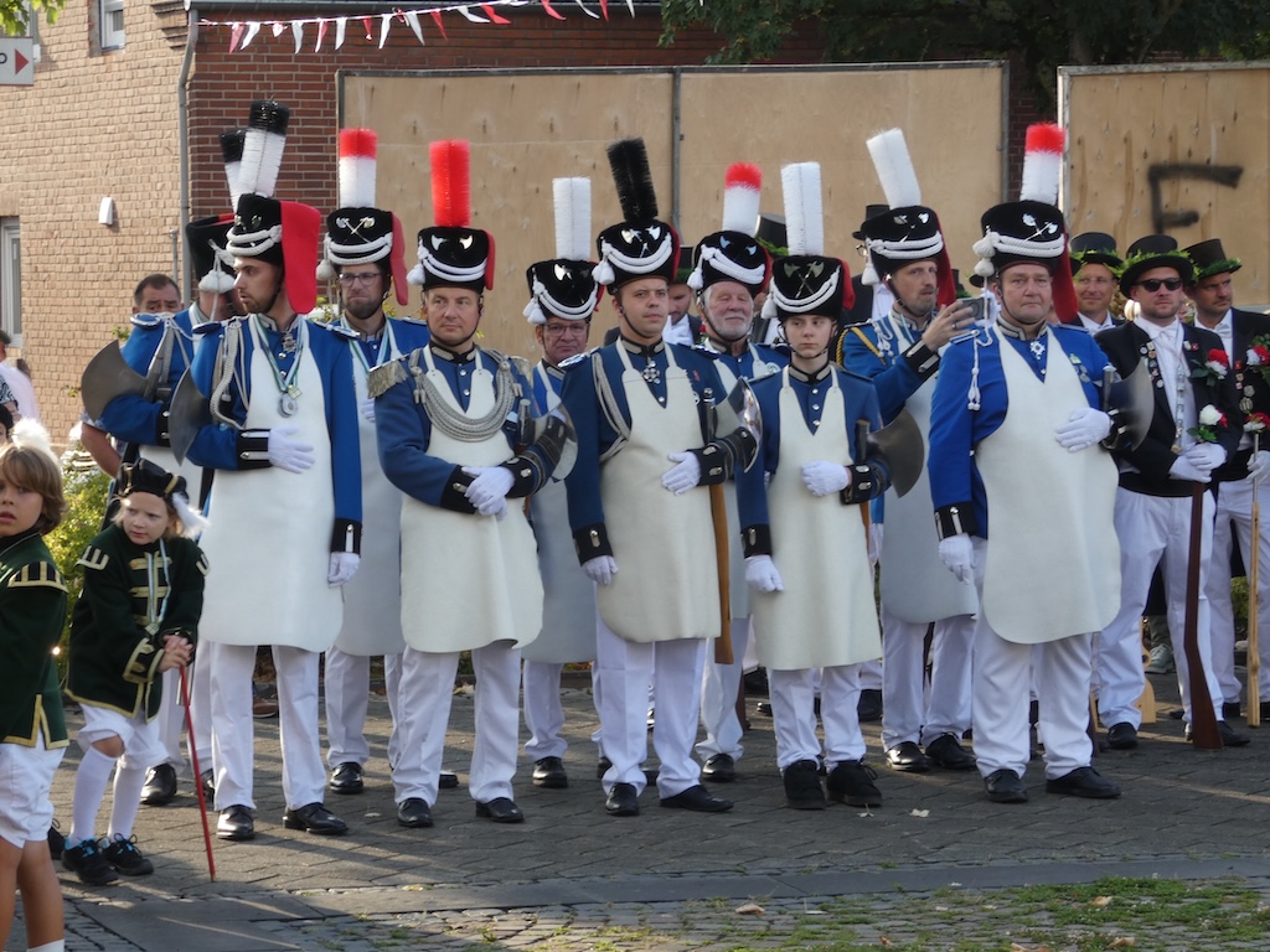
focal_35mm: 144
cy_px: 476
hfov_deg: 13.7
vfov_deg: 10.3
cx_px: 635
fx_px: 5283
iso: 80
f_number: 5.3
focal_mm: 25.8
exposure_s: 1/80
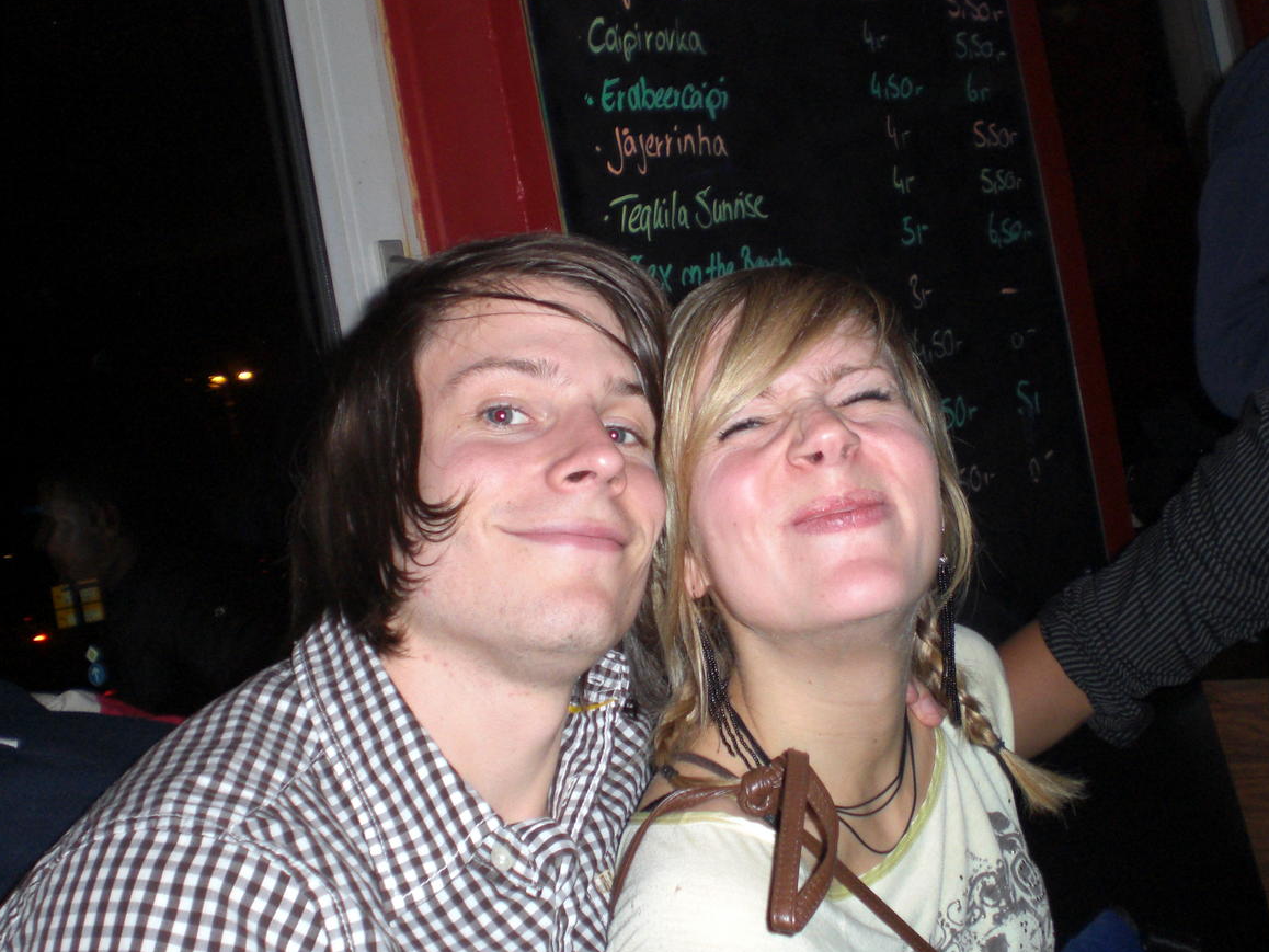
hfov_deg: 44.8
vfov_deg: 34.4
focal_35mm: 42
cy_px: 466
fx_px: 1540
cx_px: 666
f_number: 3.1
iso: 200
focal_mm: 6.3
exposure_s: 1/60
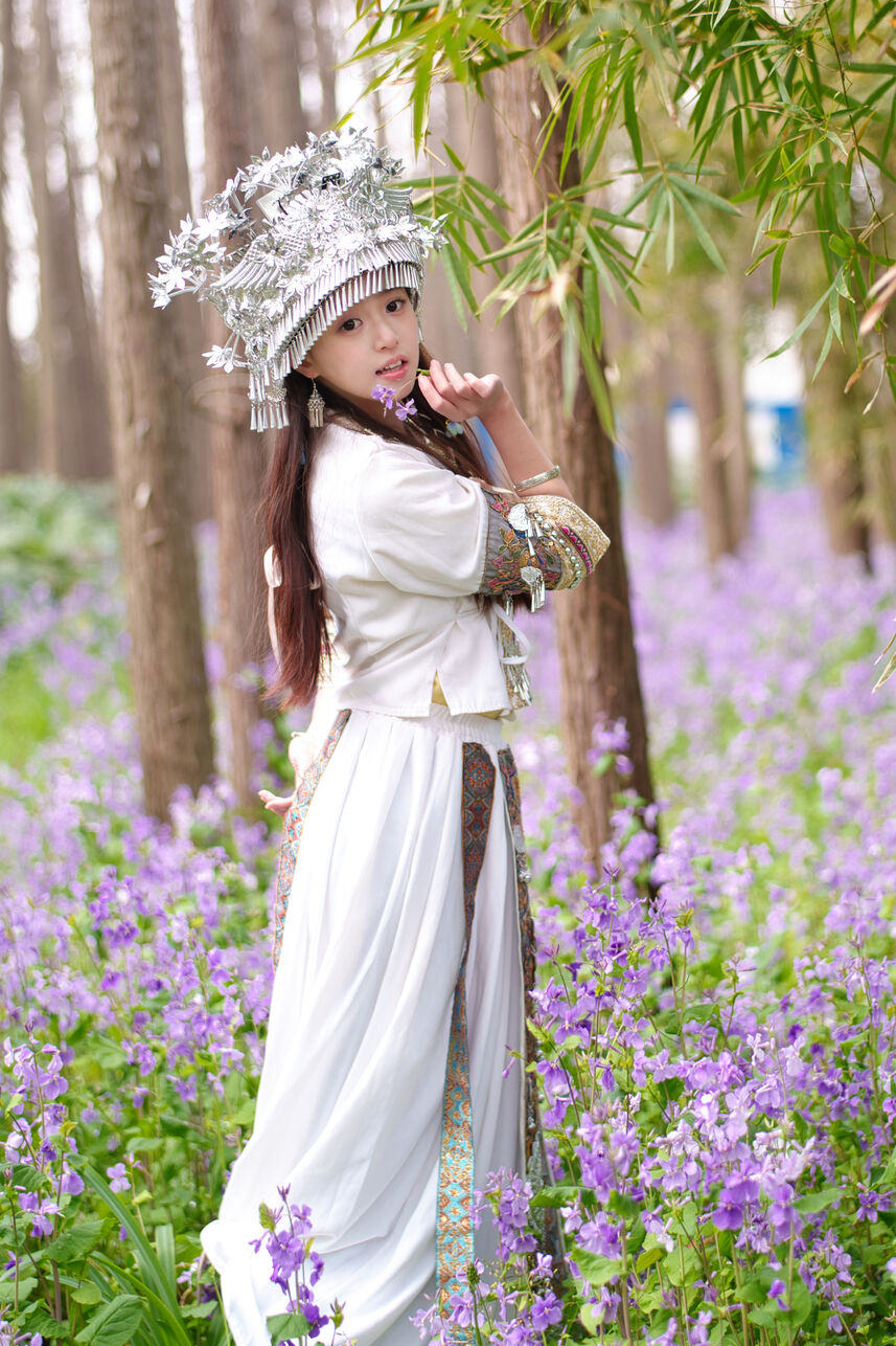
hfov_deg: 19.4
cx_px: 569
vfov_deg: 28.8
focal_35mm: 70
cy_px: 601
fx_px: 2614
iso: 100
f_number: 1.4
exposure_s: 1/640
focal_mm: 50
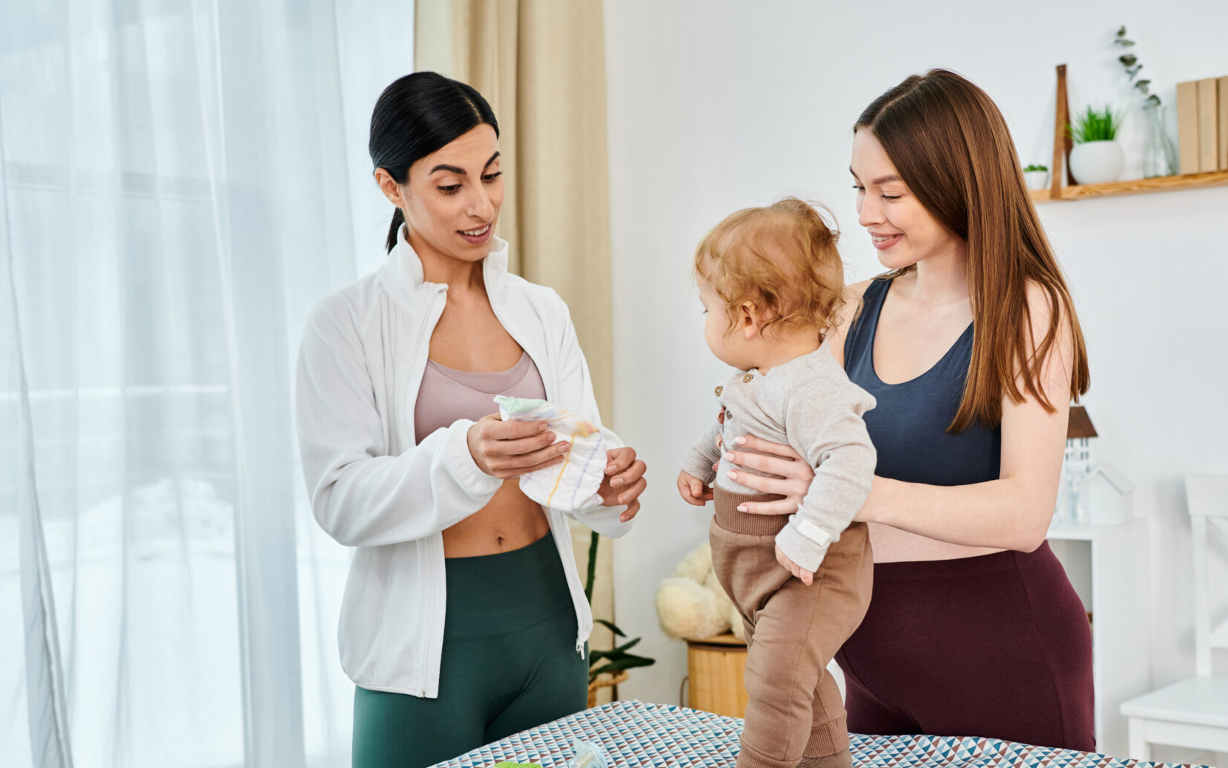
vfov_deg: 26.3
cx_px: 681
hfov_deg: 41.0
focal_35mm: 49
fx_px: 1640
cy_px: 438
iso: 250
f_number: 4
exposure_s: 1/160
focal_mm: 40
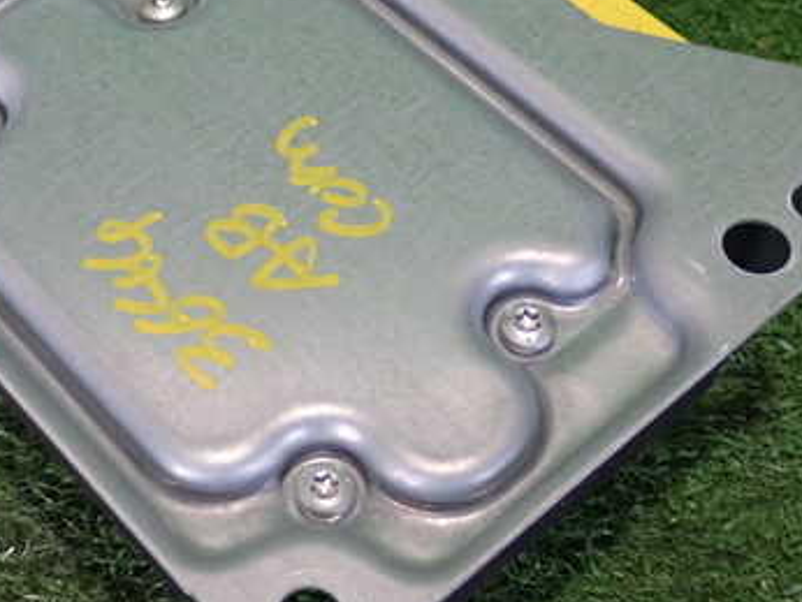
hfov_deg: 27.3
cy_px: 206
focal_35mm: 71
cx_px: 329
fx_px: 1646
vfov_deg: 20.7
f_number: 2.8
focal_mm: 7.31
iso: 800
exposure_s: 1/40
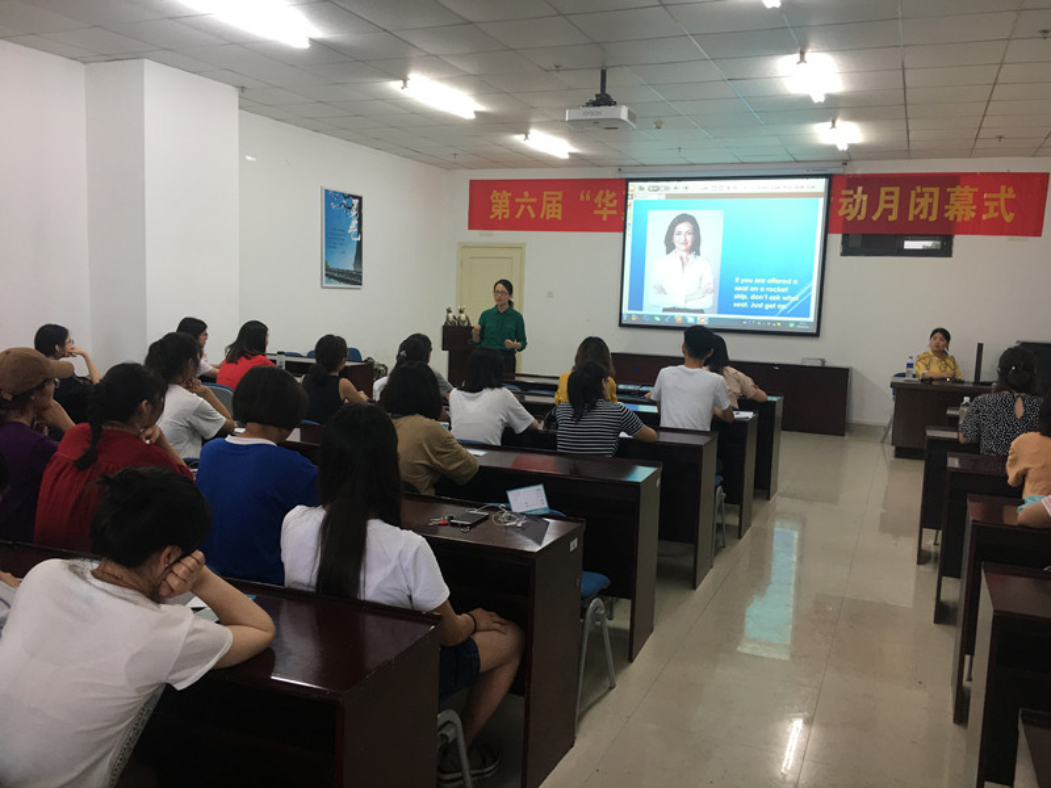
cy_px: 394
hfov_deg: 61.7
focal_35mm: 29
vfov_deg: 48.2
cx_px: 526
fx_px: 880
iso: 64
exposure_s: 1/33
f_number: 2.2
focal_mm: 4.15
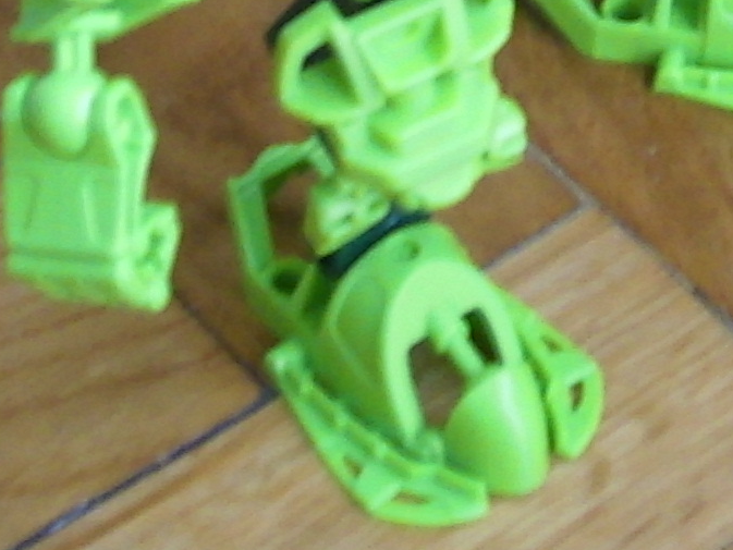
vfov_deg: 9.8
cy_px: -362
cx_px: 635
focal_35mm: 146
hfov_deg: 13.4
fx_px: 3092
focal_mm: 5.99
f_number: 2.8
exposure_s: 1/2
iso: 50
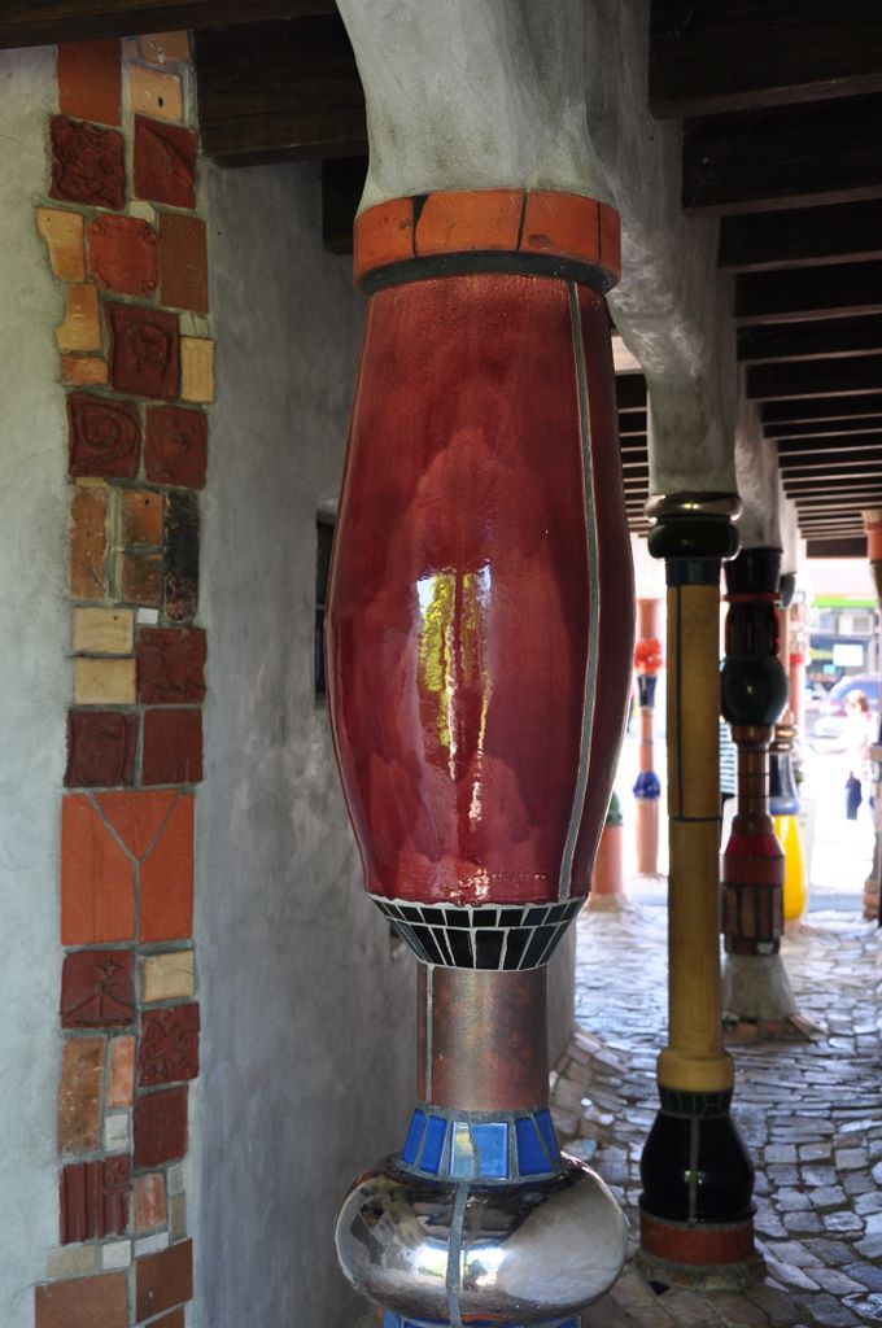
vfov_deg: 41.2
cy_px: 664
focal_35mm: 48
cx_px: 441
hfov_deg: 28.0
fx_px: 1769
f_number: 7.1
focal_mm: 32
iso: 400
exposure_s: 1/25
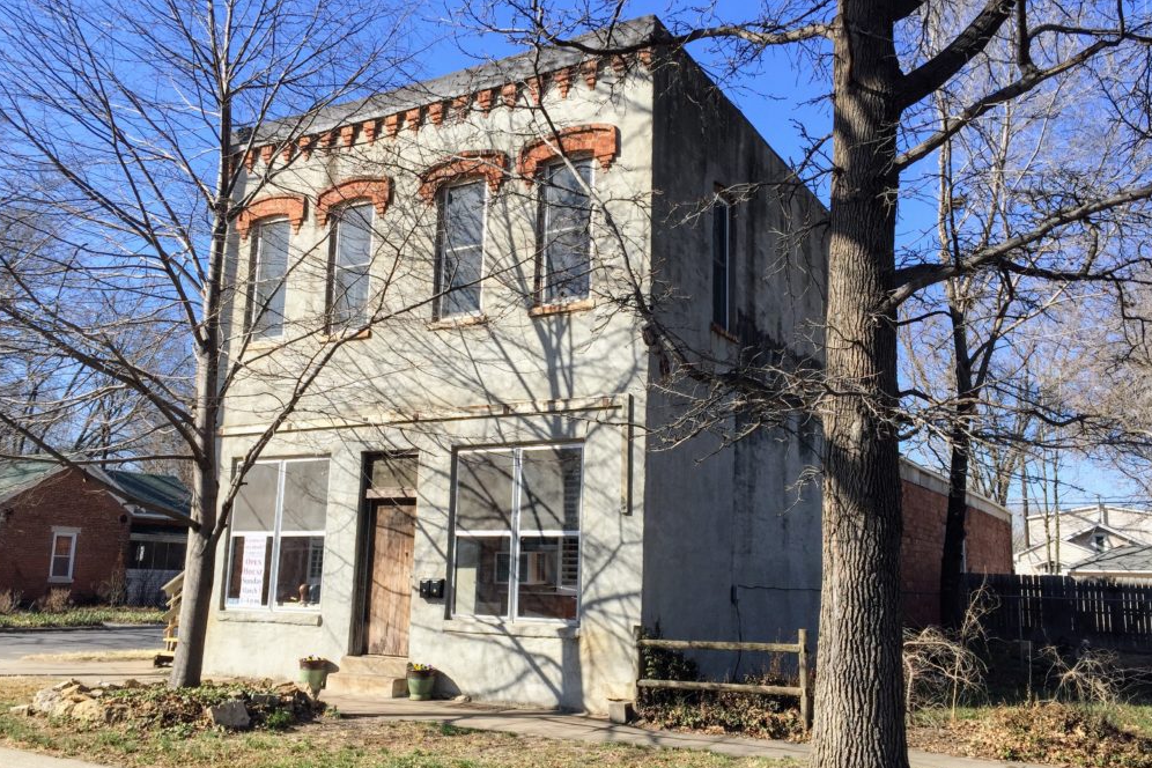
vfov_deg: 42.3
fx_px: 992
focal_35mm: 31
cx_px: 581
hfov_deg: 60.3
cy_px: 405
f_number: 2.2
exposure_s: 1/1412
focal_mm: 4.15
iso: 32
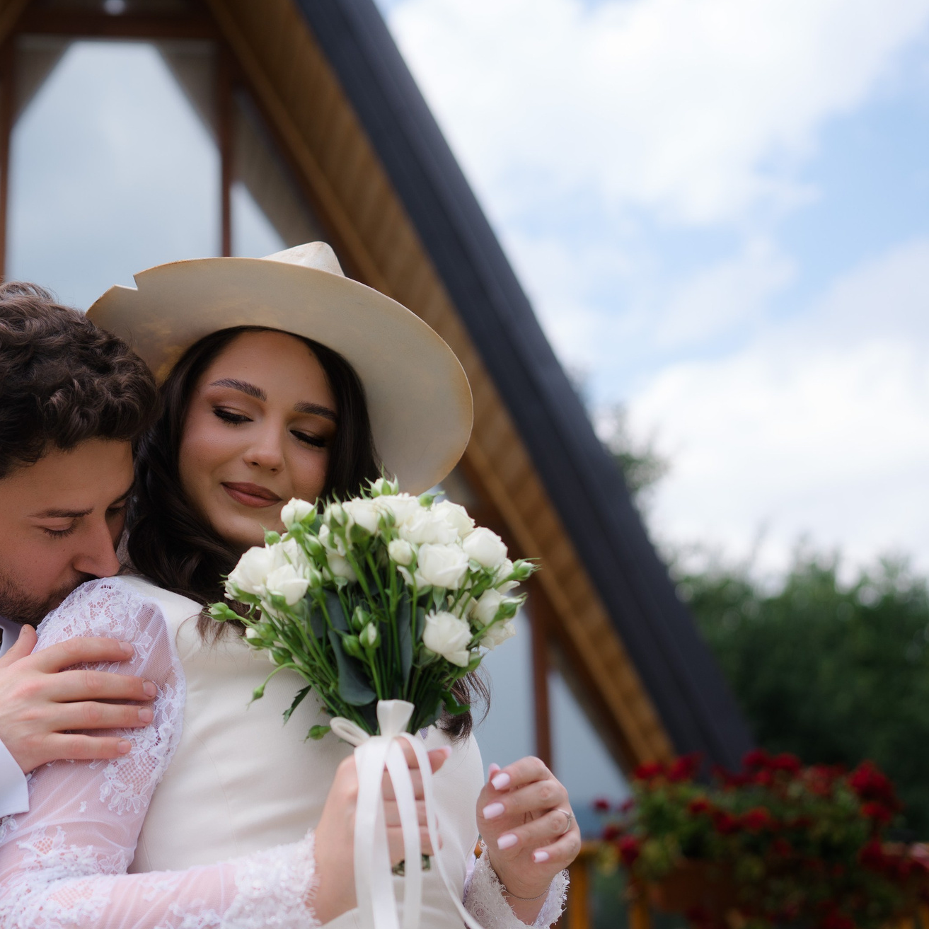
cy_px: 523
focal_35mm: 58
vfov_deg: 29.5
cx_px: 122
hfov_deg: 28.6
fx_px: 1761
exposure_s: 1/1250
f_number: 2
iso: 100
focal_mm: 35
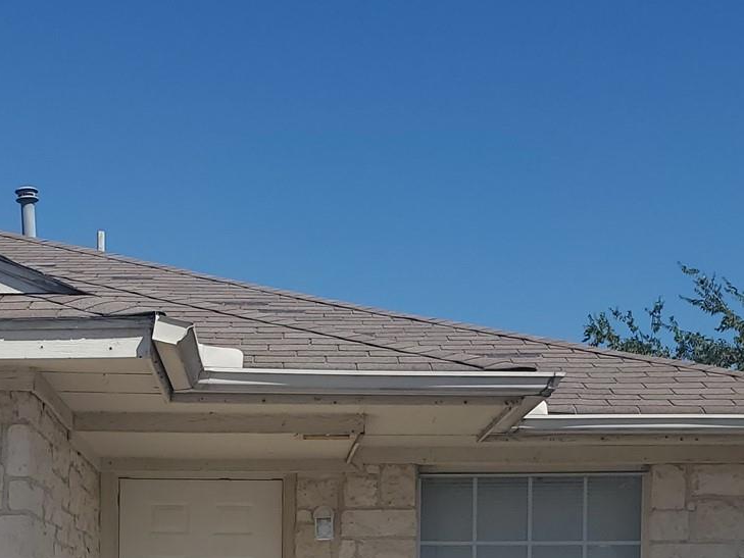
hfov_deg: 26.4
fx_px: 1569
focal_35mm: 73
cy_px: 653
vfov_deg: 19.1
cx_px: 192
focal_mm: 4.3
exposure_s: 1/2705
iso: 50
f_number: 2.4
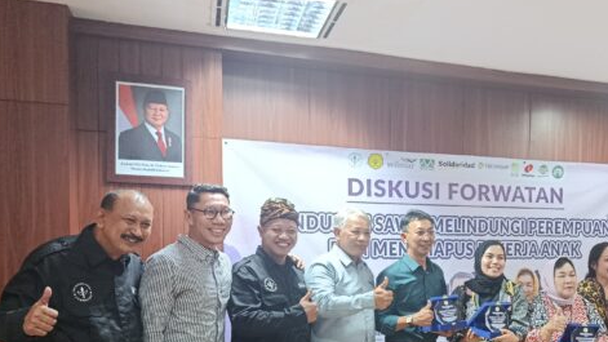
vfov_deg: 29.1
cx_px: 461
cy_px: 272
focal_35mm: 40
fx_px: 645
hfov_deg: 48.4
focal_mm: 5.24
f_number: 1.7
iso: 1374
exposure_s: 1/50
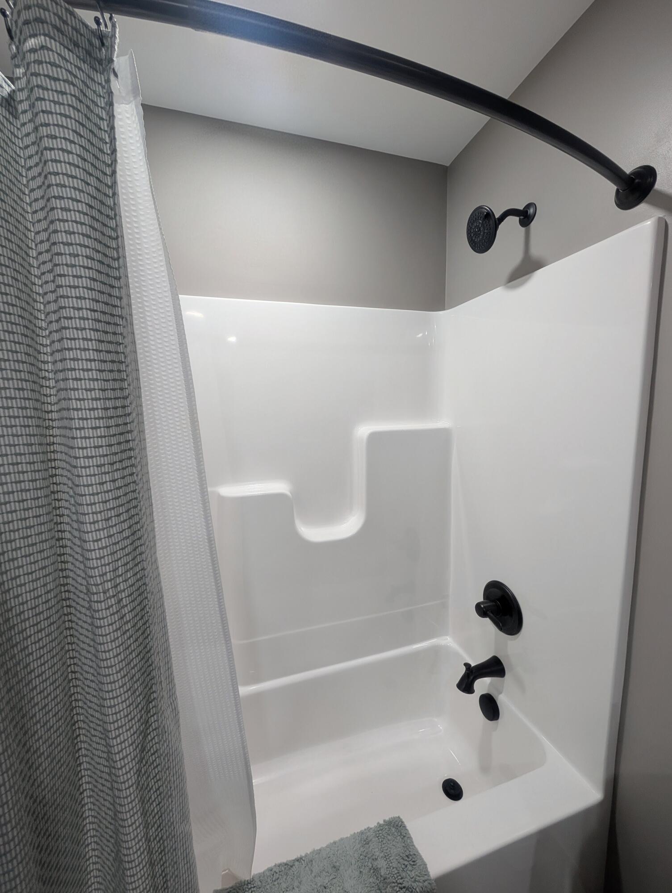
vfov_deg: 110.5
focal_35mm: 12
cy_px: 446
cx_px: 336
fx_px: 310
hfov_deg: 94.6
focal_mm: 2.02
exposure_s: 1/60
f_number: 1.7
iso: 79
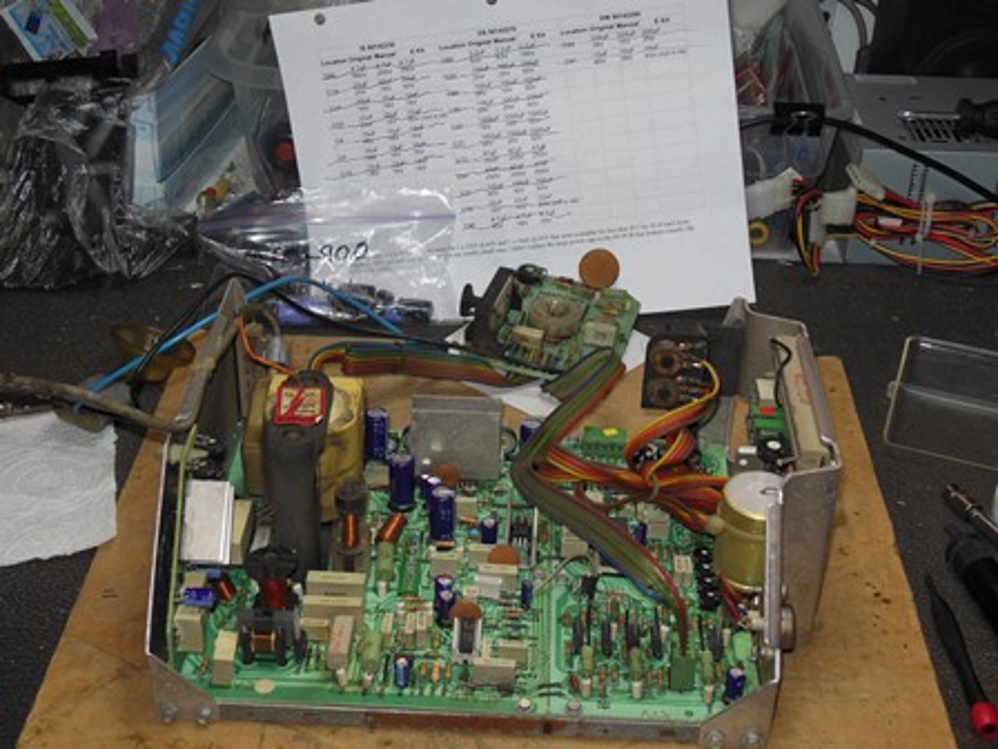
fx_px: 1442
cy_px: 374
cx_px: 499
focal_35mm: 50
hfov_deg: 38.2
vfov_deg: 29.1
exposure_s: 1/60
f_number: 4
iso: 200
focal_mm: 8.9
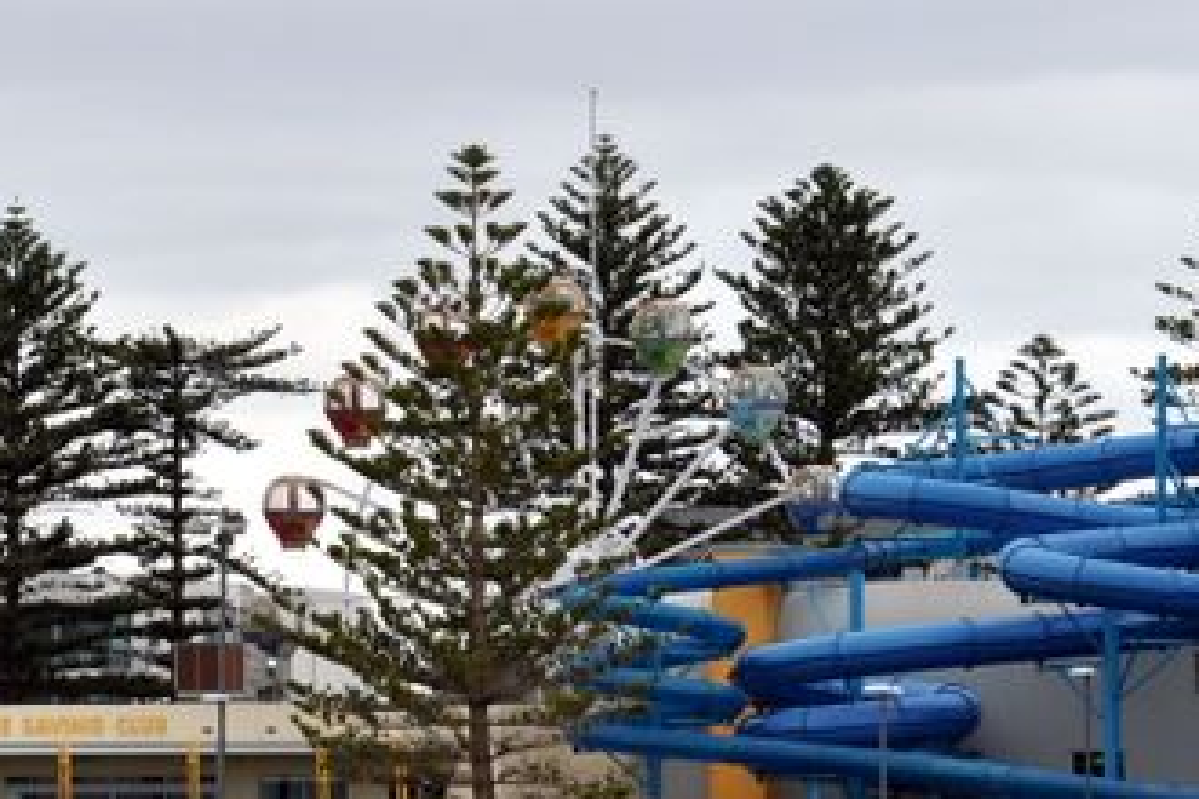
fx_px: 10823
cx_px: 865
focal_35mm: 325
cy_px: 705
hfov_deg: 6.3
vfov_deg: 4.2
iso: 200
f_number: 9
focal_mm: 70
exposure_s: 1/320
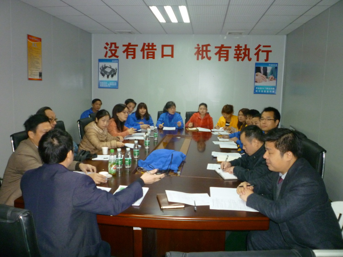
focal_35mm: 29
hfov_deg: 61.7
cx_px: 172
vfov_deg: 48.2
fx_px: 287
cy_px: 128
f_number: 3.3
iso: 500
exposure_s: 1/30
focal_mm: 5.2
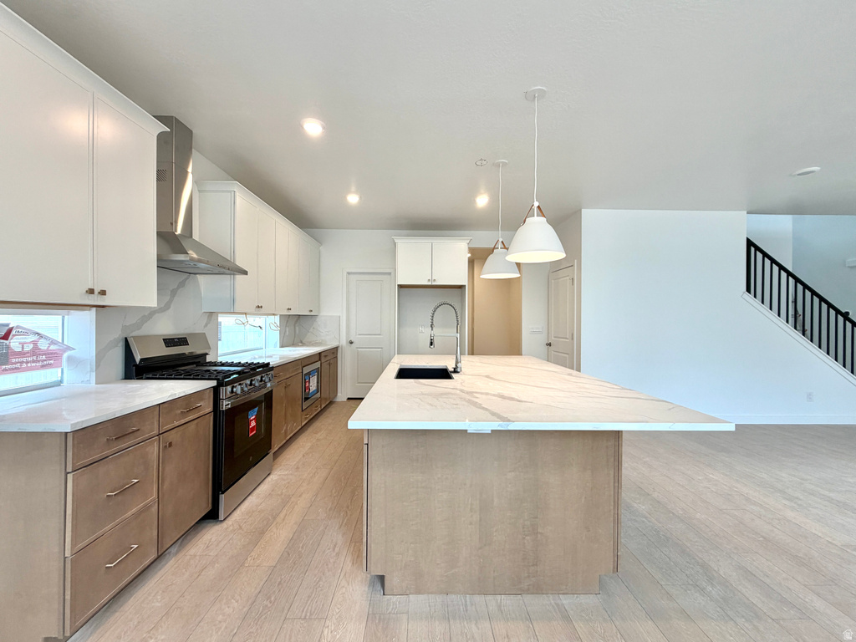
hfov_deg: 102.1
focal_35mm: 14
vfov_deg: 85.7
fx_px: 346
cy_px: 321
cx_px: 428
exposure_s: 1/120
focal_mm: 2.22
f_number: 2.2
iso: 100
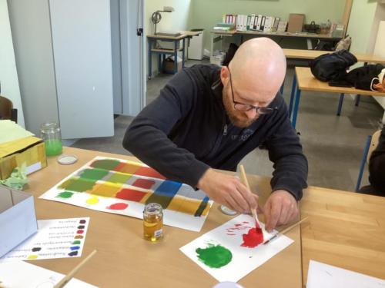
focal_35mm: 31
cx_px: 192
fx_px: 345
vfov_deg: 45.4
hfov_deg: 58.4
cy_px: 144
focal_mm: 3.3
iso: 125
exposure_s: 1/60
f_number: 2.4
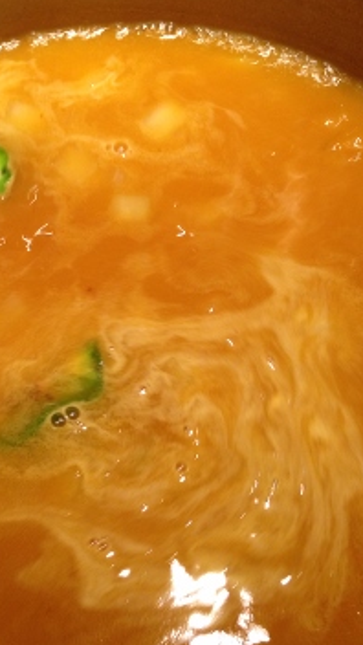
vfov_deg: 42.1
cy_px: 321
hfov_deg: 24.2
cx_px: 97
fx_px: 838
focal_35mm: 49
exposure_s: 1/20
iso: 64
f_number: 2.4
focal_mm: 4.12
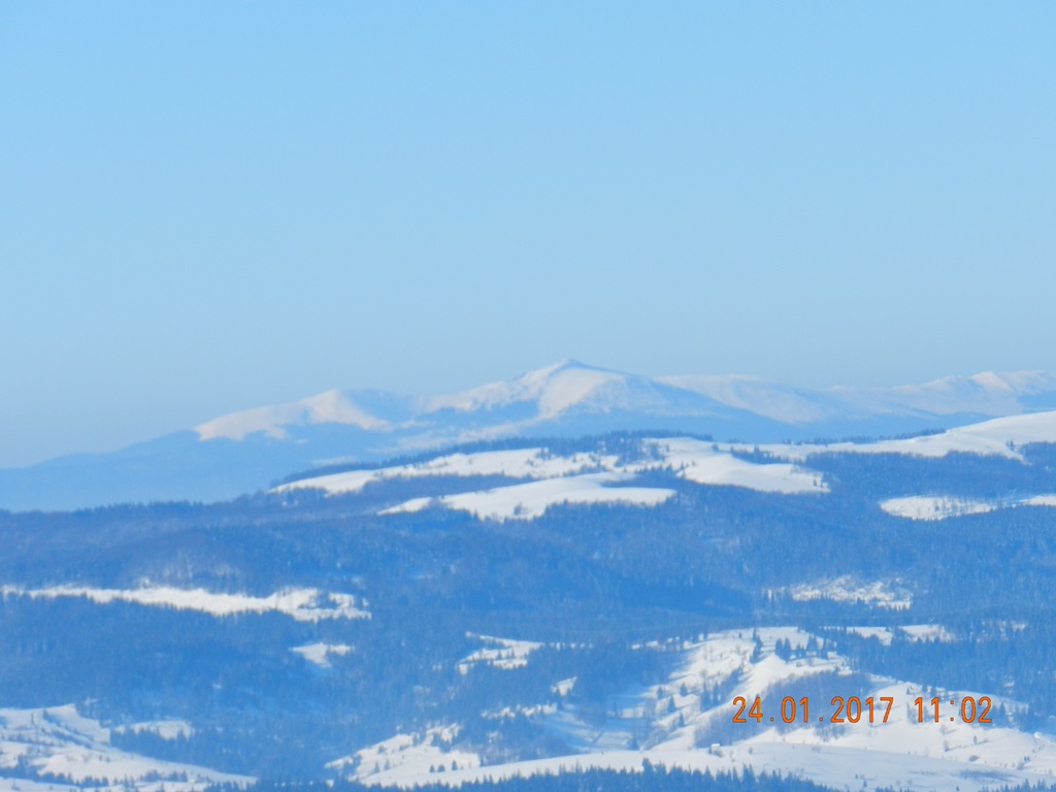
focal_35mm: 340
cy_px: 396
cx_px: 528
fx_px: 10372
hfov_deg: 5.8
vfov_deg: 4.4
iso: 160
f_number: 5.5
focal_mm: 60.5
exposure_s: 1/1250
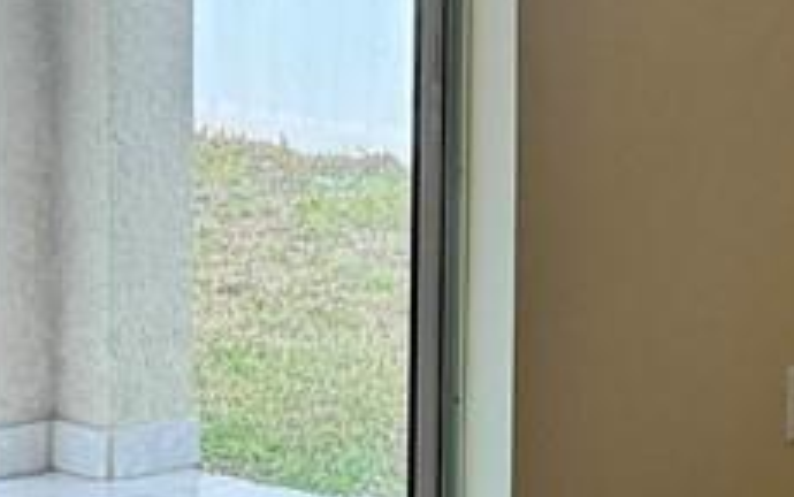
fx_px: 3832
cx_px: 835
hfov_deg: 11.7
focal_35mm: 177
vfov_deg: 7.4
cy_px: -48
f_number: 1.78
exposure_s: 1/199
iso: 80
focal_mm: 6.76
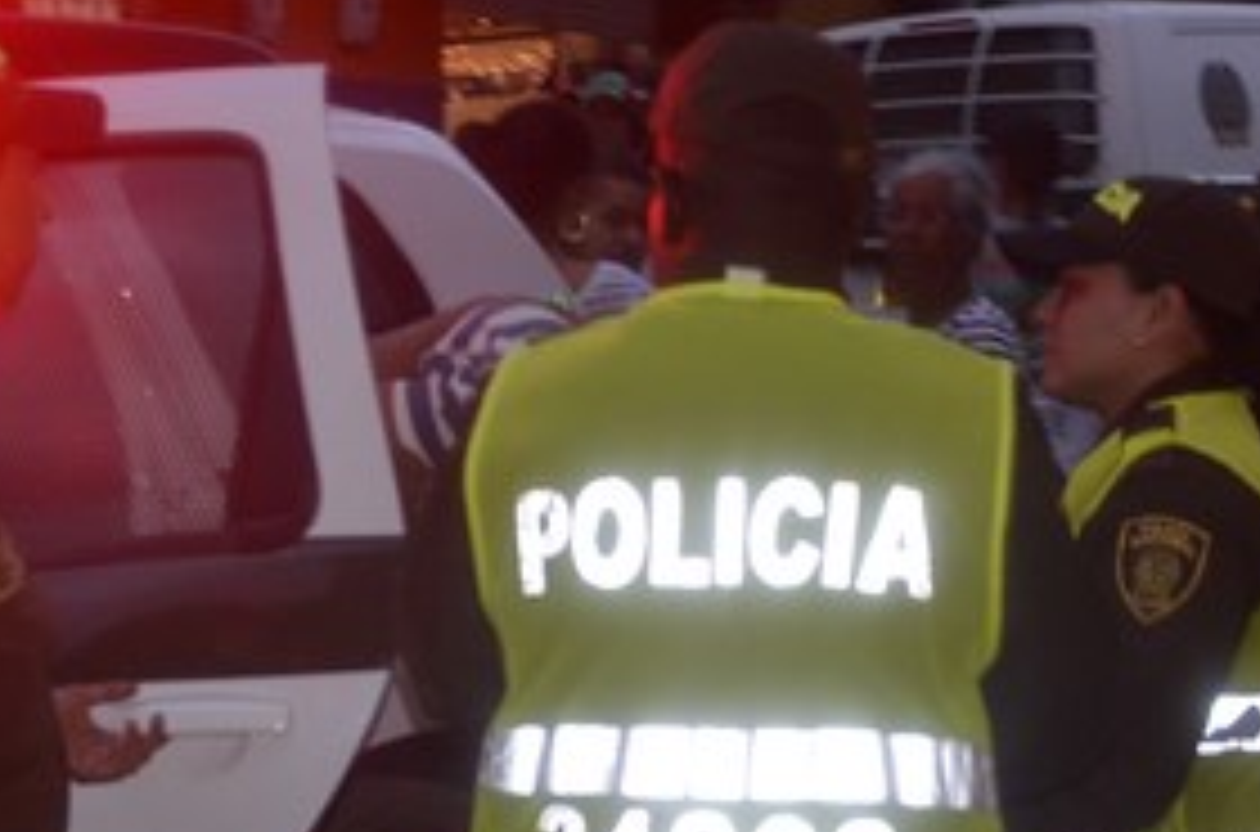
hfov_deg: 22.2
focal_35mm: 91
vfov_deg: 14.8
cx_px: 342
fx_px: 3184
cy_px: 688
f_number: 4
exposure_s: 1/60
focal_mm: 25
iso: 800
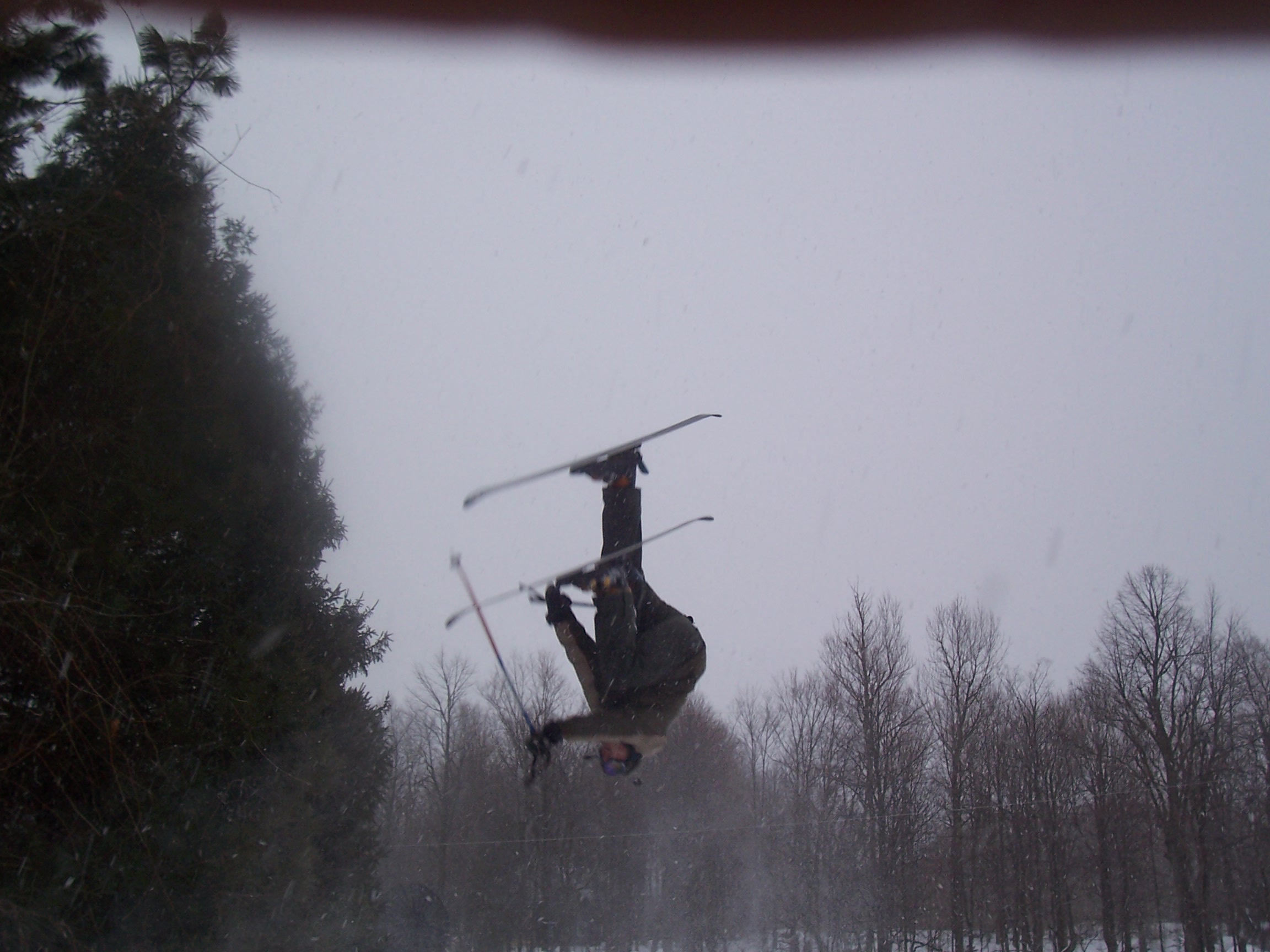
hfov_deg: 44.8
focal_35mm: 42
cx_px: 635
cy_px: 476
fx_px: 1541
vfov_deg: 34.3
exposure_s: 1/125
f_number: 3
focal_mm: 7
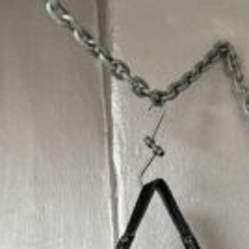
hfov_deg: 29.9
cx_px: 194
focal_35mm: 56
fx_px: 456
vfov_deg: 28.1
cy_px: 267
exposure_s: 1/60
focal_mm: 6.76
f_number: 1.78
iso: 320
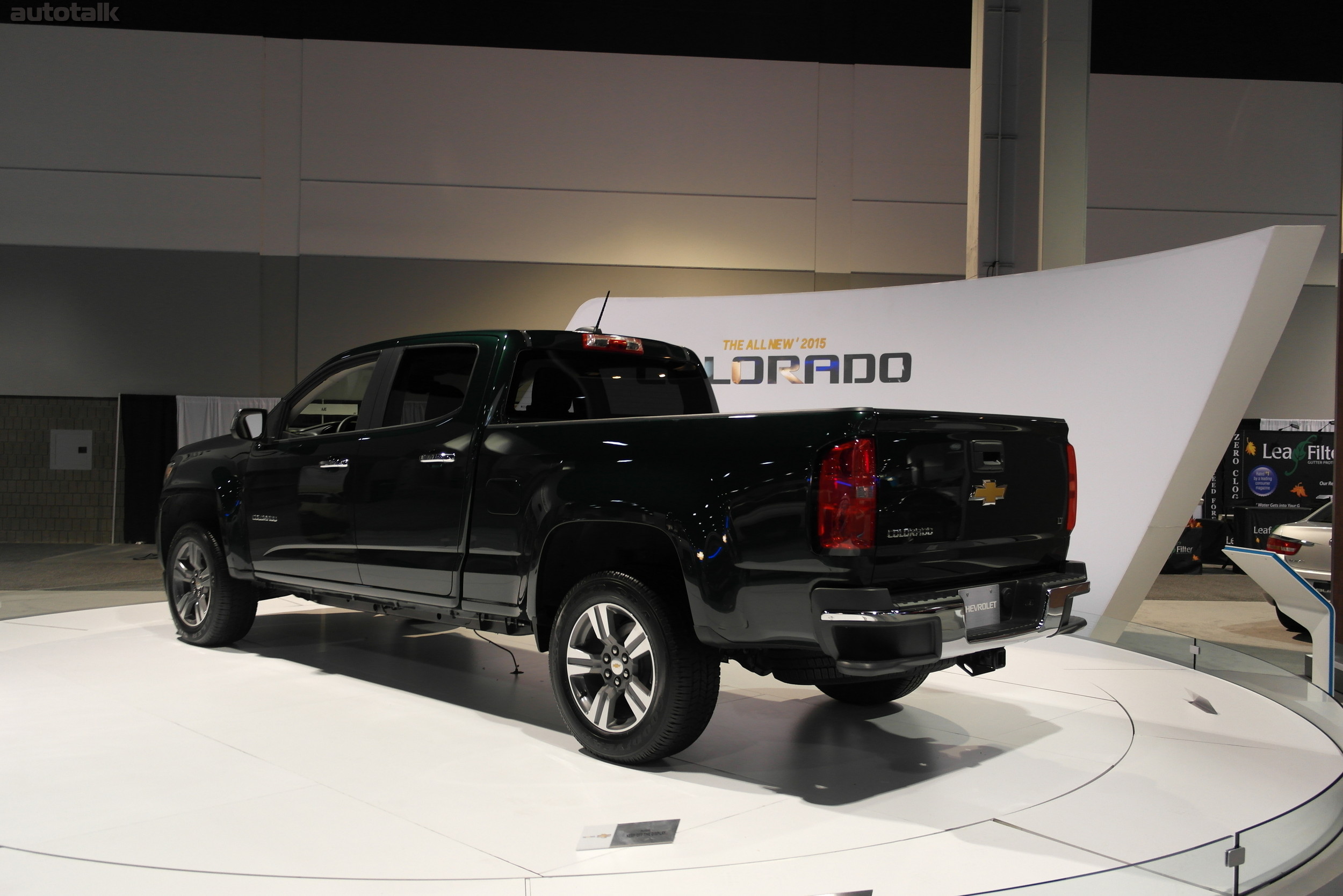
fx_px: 1119
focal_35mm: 30
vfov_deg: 43.6
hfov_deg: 61.9
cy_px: 448
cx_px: 672
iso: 400
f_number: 3.5
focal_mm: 20
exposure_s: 1/30
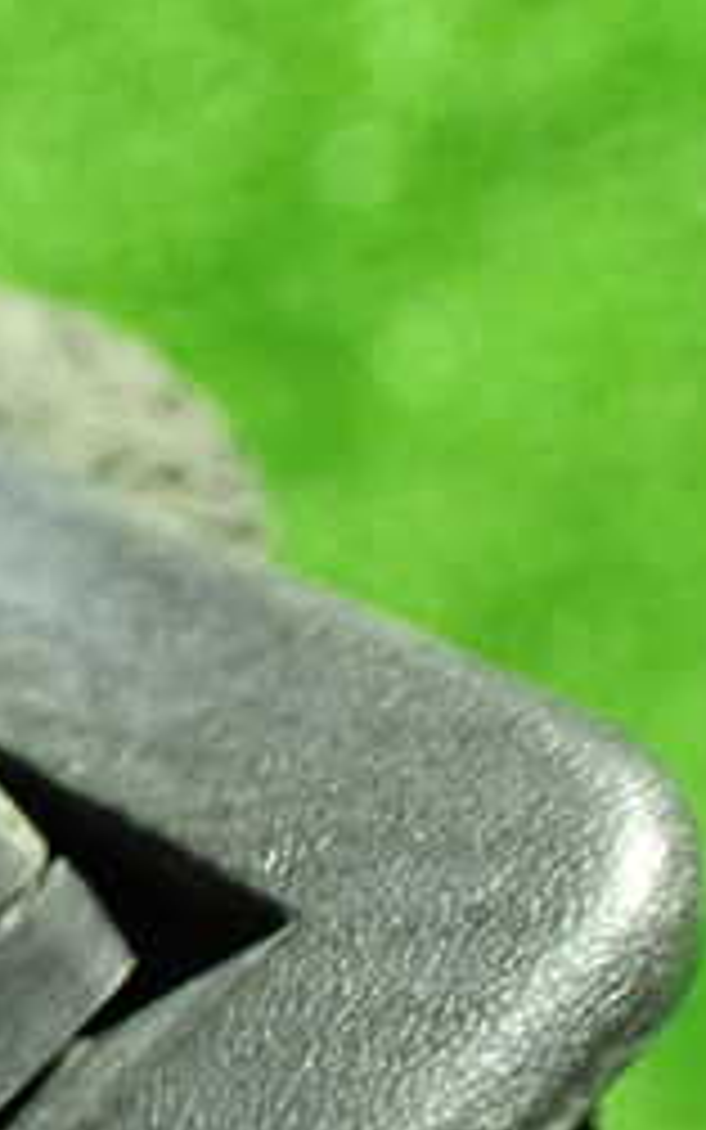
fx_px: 2338
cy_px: 927
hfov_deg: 15.9
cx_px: -328
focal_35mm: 76
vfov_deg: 26.6
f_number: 2.3
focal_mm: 5.4
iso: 800
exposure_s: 1/30
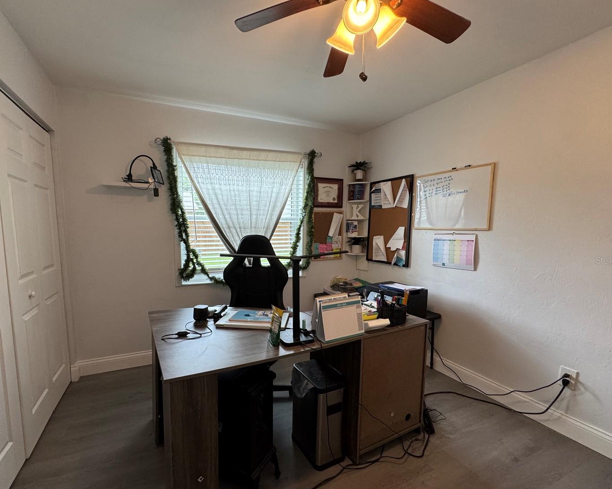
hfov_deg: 92.9
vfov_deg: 80.3
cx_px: 280
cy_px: 260
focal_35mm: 16
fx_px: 290
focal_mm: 2.22
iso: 250
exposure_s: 1/120
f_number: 2.2
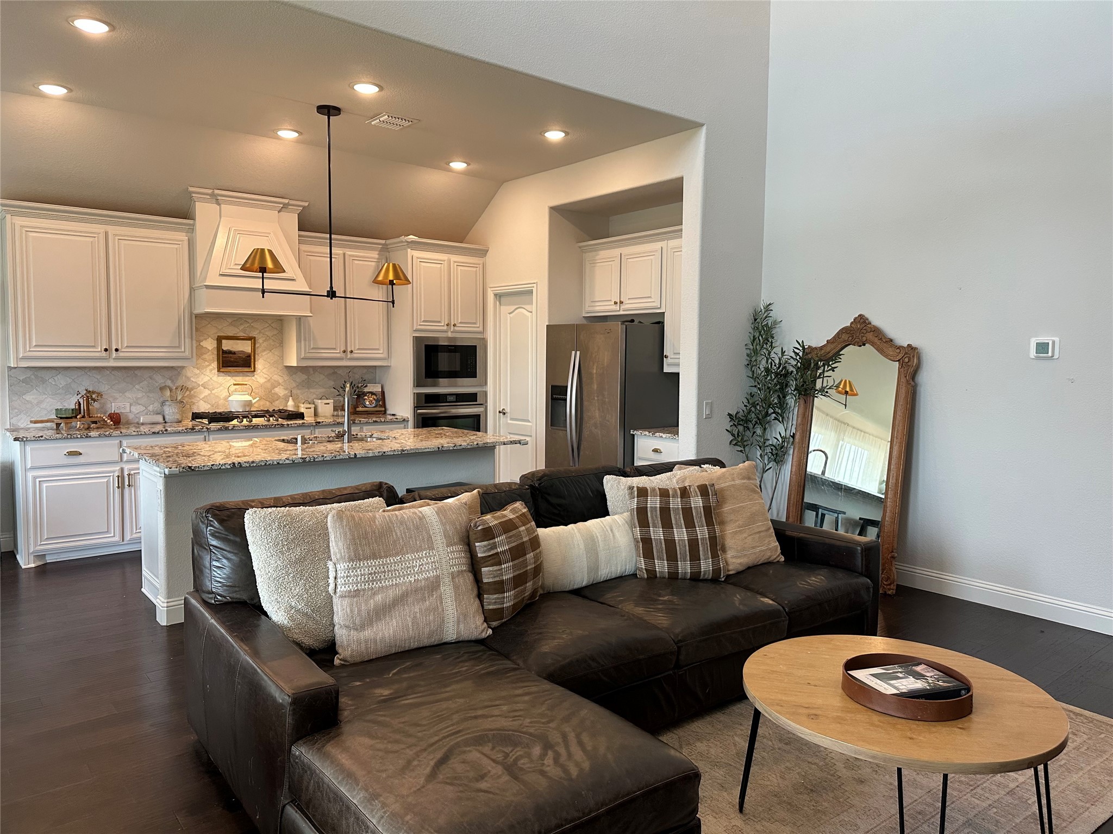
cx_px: 556
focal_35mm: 24
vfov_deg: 56.8
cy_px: 417
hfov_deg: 71.6
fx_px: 772
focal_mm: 6.86
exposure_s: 1/120
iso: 160
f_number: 1.78
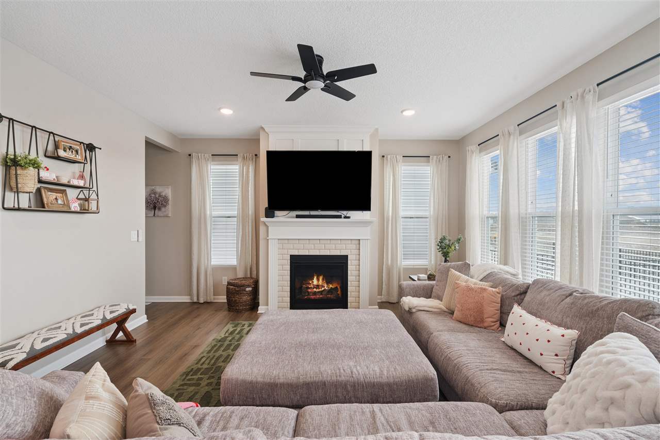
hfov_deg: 96.7
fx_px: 293
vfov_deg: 73.7
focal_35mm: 16
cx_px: 330
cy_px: 220
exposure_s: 1/15
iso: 400
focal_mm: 16
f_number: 10
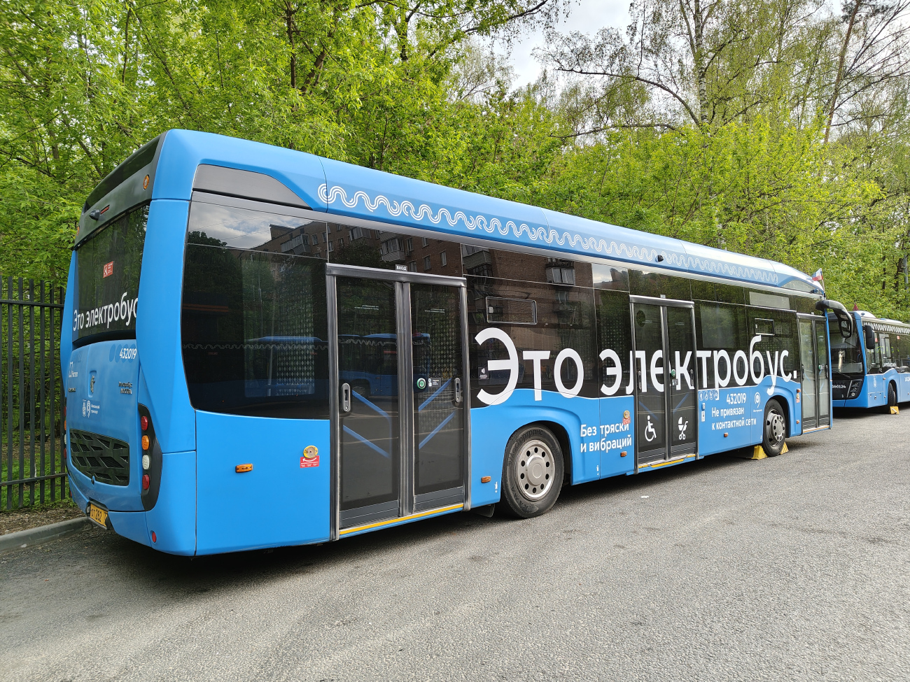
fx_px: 631
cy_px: 341
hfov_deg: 71.6
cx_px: 455
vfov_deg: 56.8
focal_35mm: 24
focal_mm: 5.59
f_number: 1.8
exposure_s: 1/399
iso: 50
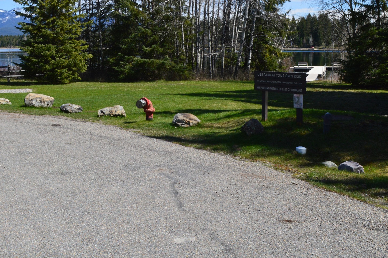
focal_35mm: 45
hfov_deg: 43.6
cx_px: 179
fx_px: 485
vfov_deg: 29.4
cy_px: 66
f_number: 11
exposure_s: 1/400
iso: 400
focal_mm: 20
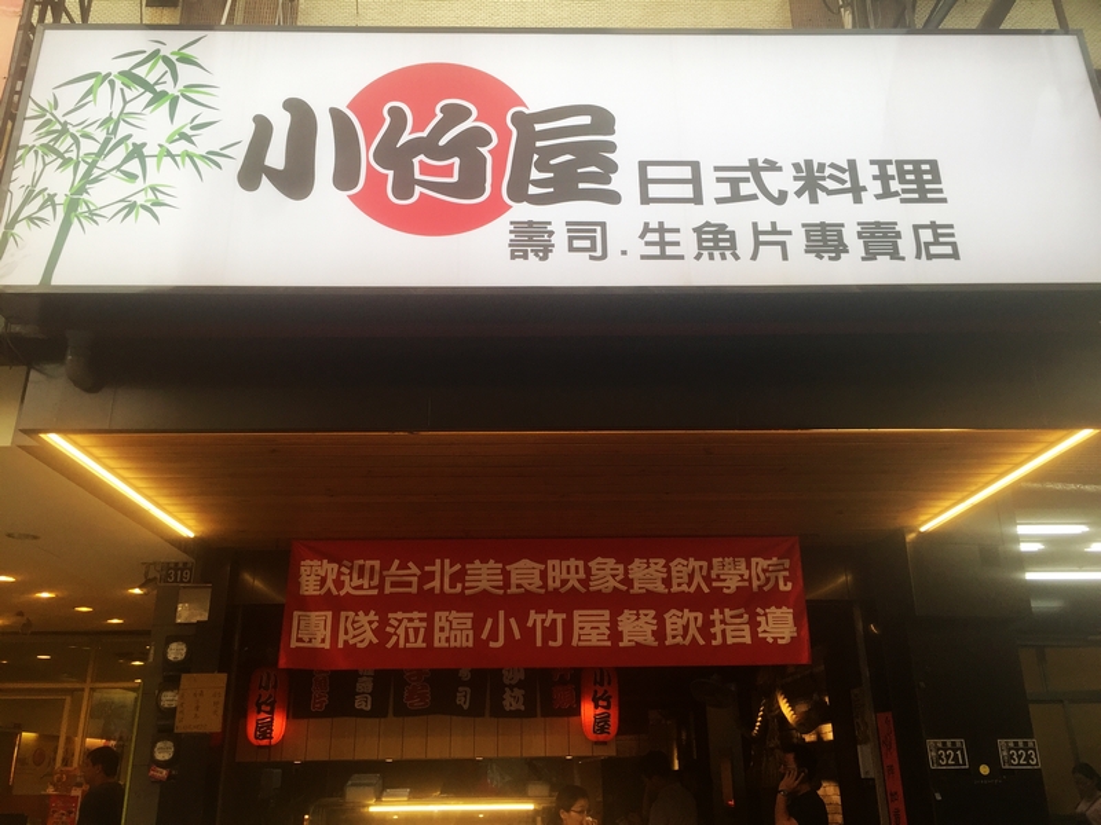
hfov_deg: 61.7
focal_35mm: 29
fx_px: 922
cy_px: 412
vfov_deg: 48.2
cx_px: 550
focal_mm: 4.15
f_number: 2.2
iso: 40
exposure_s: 1/120
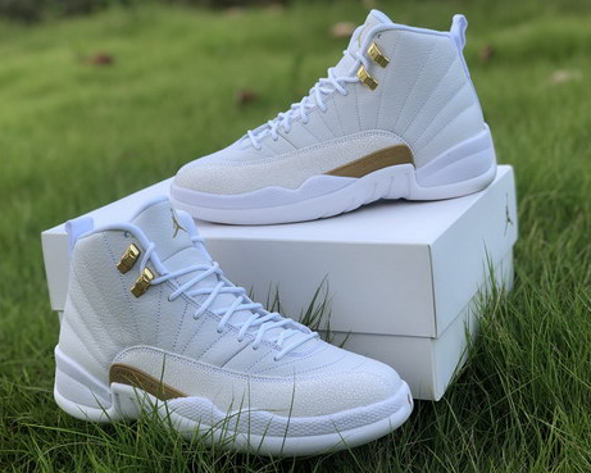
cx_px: 286
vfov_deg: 27.6
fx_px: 962
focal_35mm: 55
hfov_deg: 34.1
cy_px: 234
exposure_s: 1/223
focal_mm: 6
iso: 16
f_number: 2.4
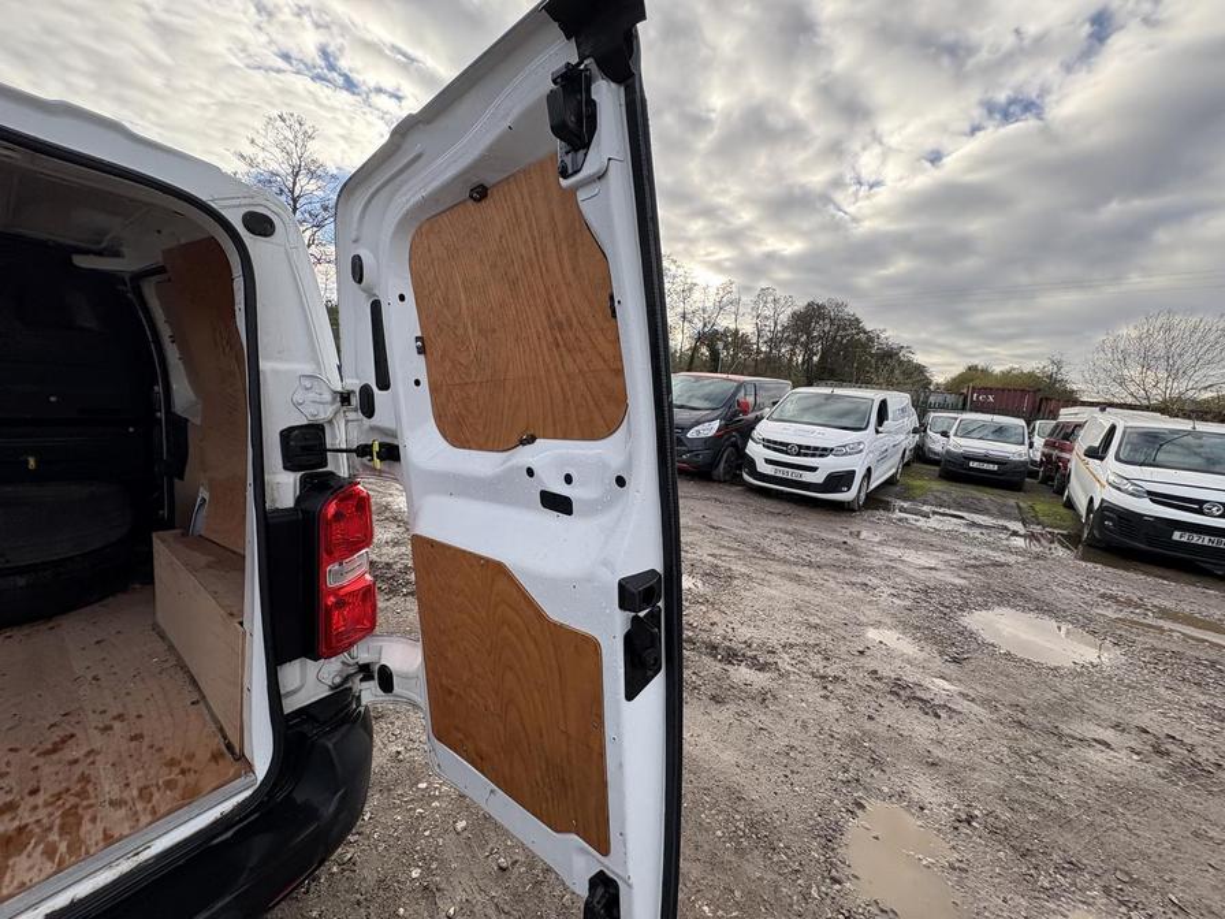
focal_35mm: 14
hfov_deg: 102.1
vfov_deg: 85.7
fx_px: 495
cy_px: 460
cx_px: 612
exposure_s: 1/462
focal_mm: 2.22
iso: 40
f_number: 2.2
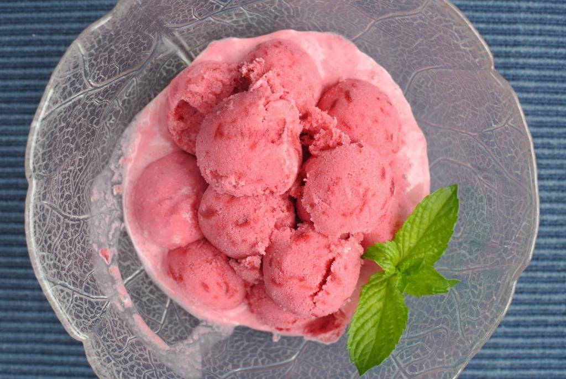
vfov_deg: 27.6
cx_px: 283
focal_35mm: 49
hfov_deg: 40.3
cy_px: 190
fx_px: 771
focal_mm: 18.5
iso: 400
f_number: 4
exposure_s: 1/125
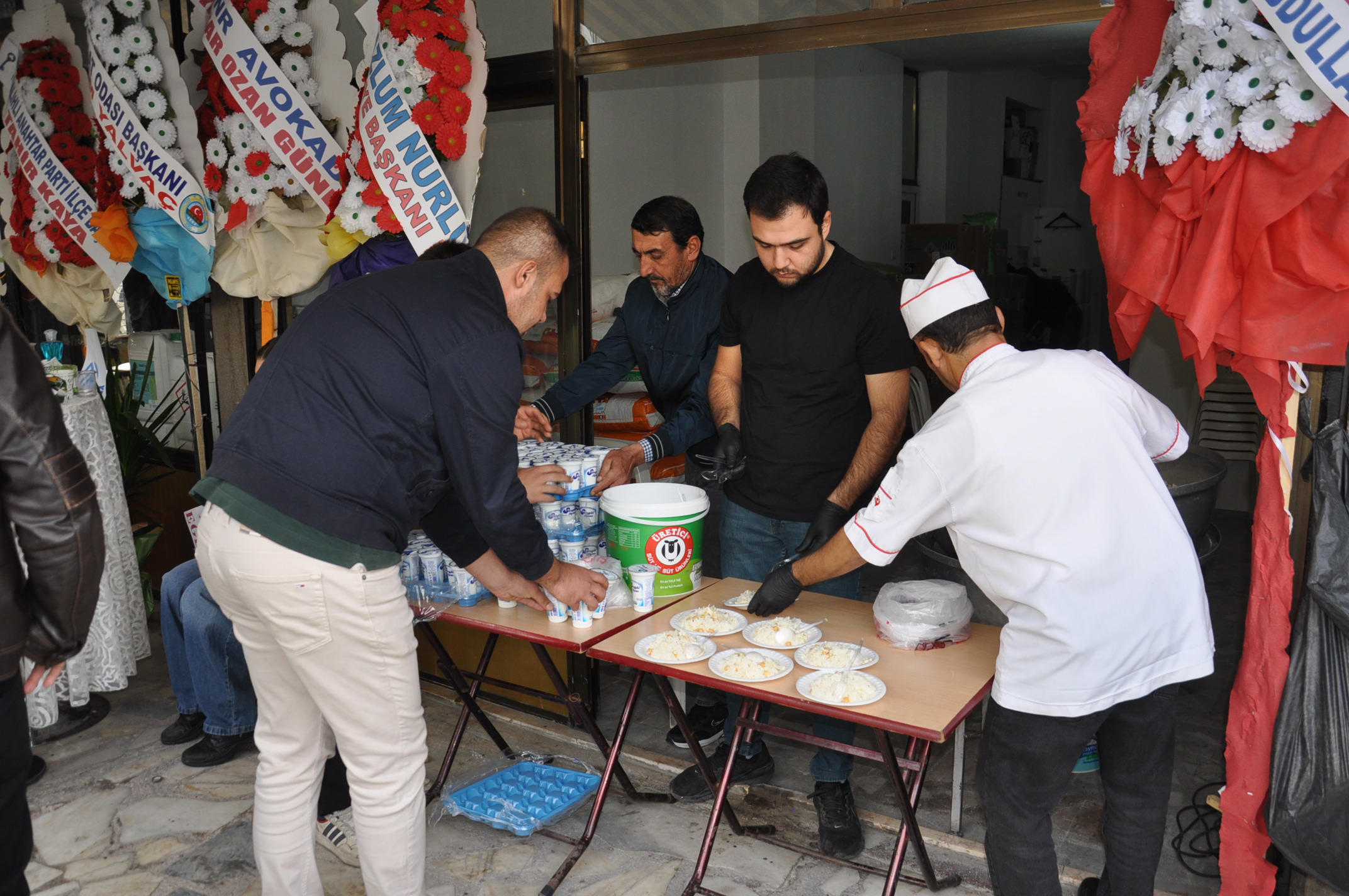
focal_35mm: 32
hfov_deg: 59.6
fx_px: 1179
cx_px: 674
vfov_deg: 41.6
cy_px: 448
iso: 360
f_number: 3.8
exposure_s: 1/200
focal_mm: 21
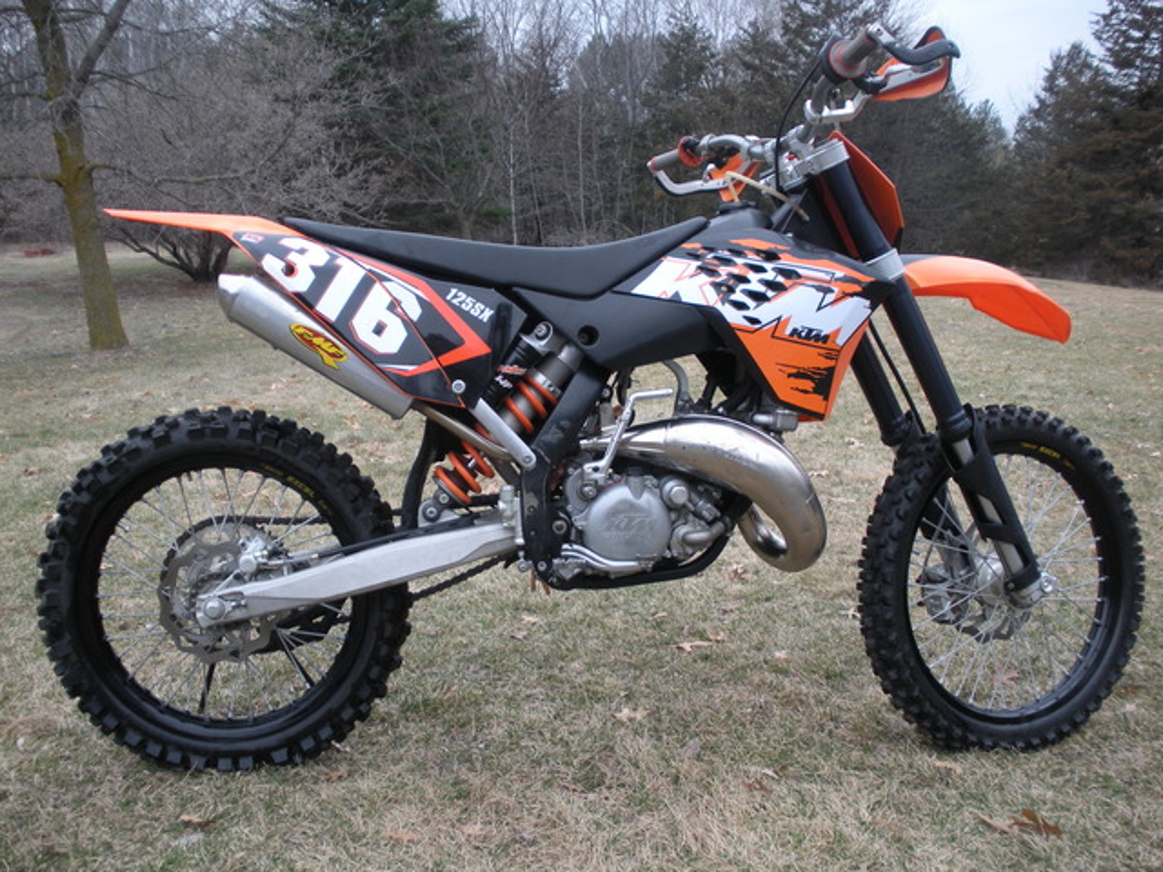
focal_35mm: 36
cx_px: 582
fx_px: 1209
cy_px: 436
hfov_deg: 51.4
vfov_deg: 39.7
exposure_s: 1/56
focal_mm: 6.3
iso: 79
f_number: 3.5
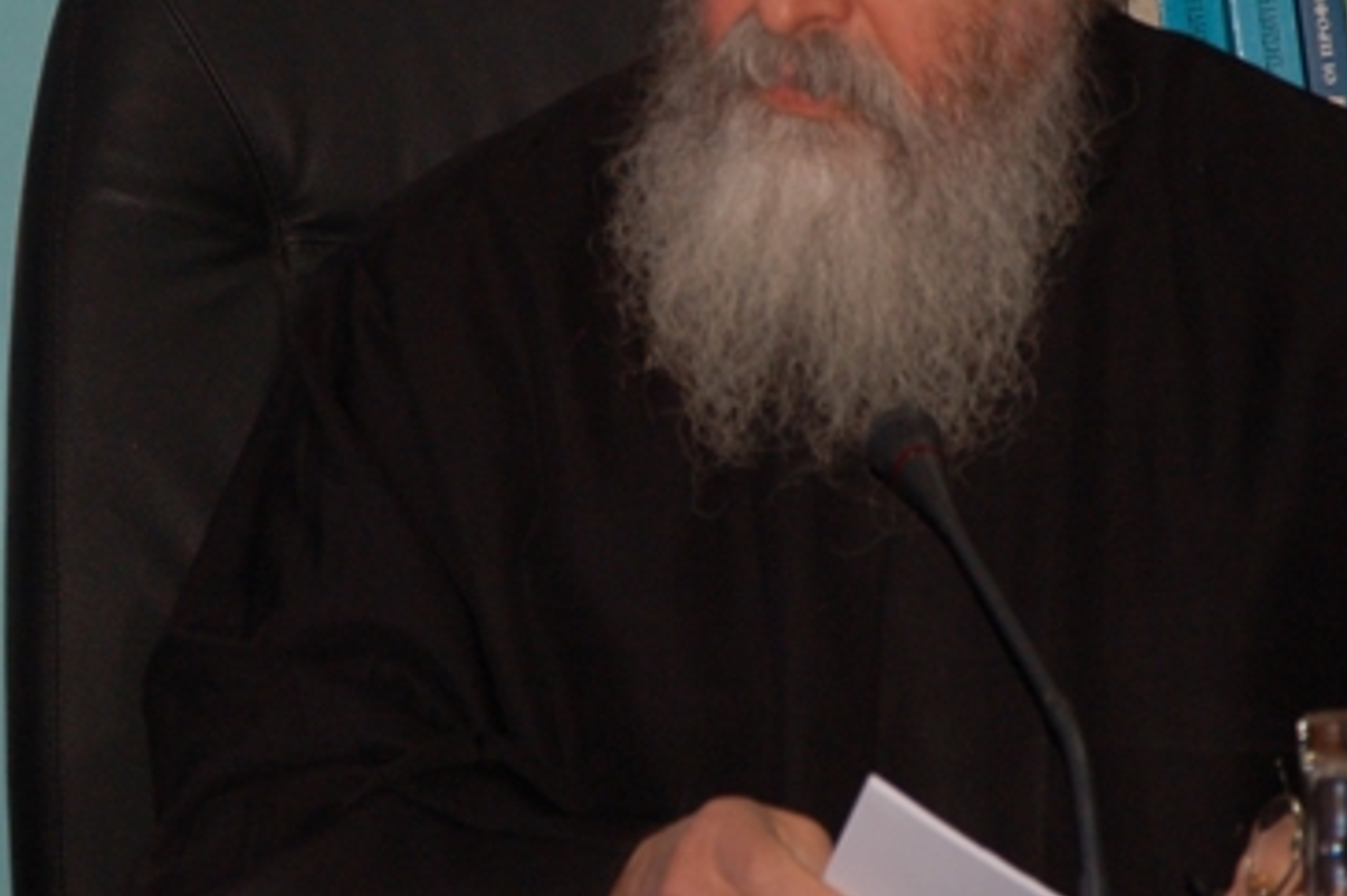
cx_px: 511
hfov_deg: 6.8
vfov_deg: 4.5
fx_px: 11327
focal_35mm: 303
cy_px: 148
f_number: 5.6
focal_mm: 92
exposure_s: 1/60
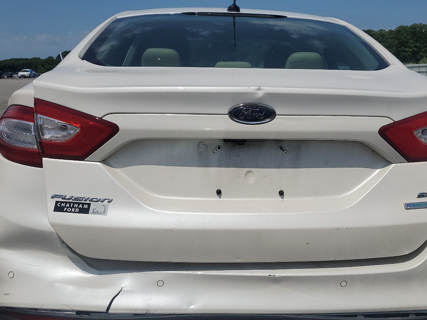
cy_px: 173
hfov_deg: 48.8
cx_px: 251
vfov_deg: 37.7
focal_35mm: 38
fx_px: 469
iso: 52
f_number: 1.5
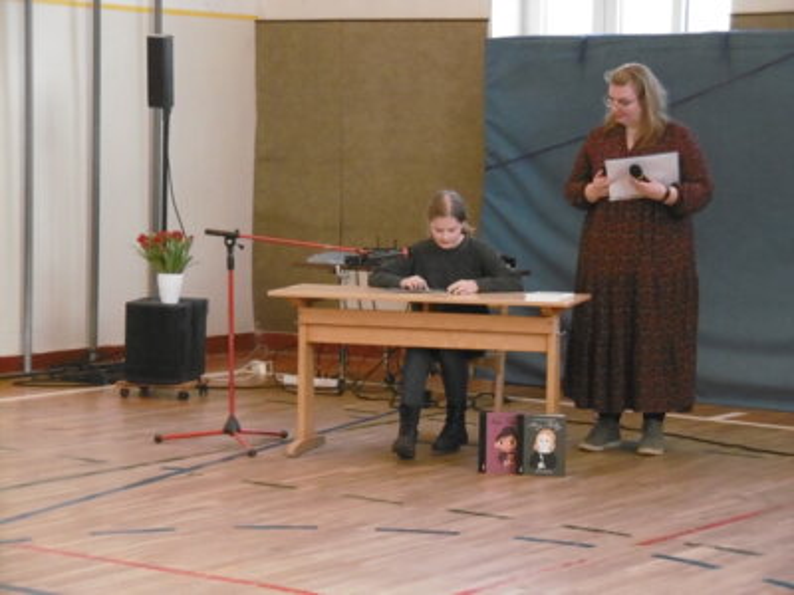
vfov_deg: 14.2
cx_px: 397
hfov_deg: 18.9
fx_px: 2385
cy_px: 298
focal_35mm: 104
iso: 800
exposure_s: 1/80
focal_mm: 18.6
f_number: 4.8
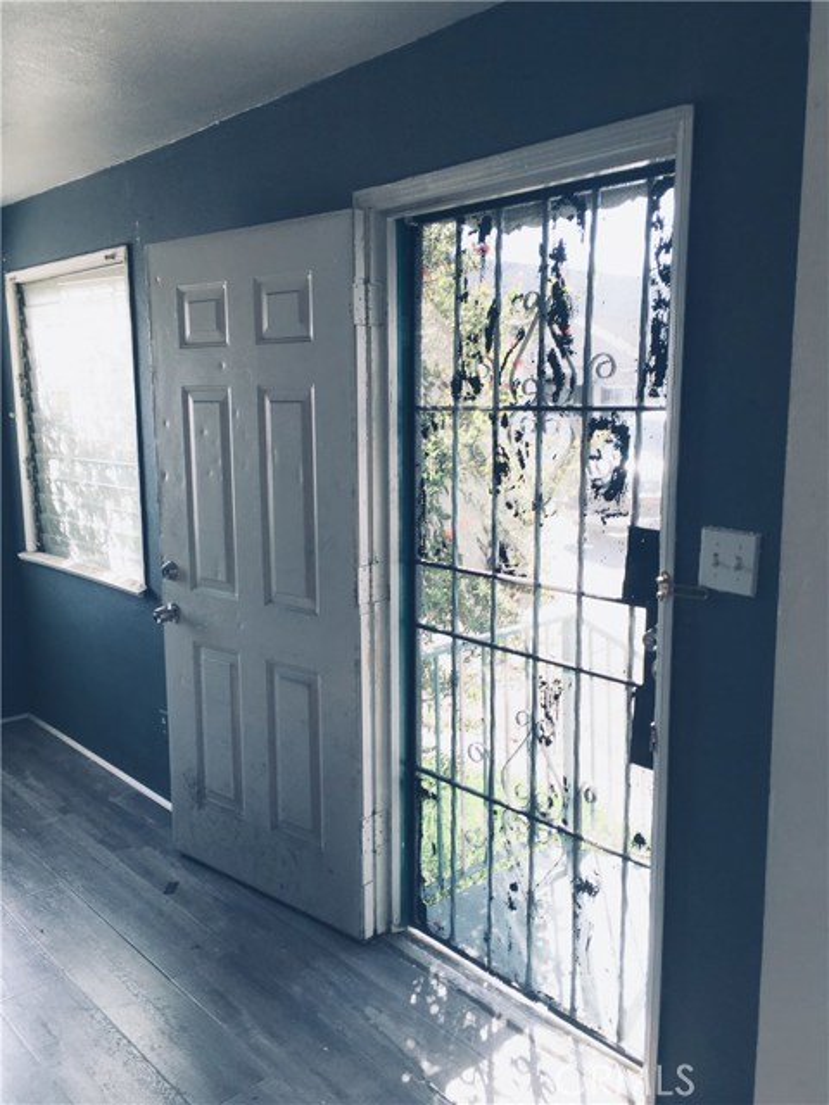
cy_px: 552
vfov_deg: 61.7
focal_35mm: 29
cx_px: 414
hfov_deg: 48.2
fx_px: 926
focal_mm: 4.15
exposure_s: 1/40
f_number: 2.2
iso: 25
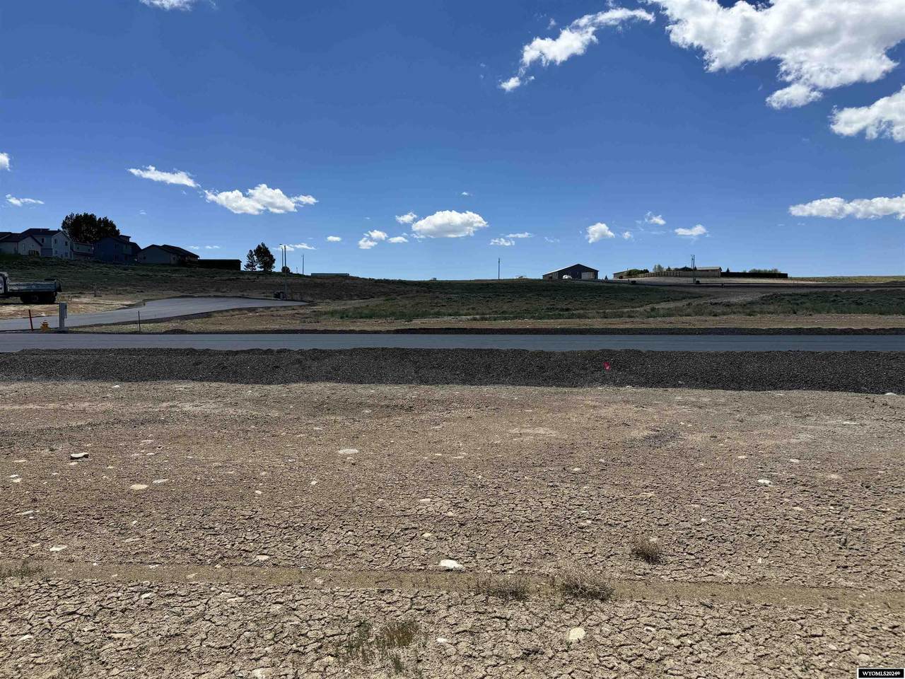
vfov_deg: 56.8
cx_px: 452
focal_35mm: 24
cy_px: 340
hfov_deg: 71.6
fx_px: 627
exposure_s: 1/7092
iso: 80
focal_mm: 6.76
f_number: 1.78
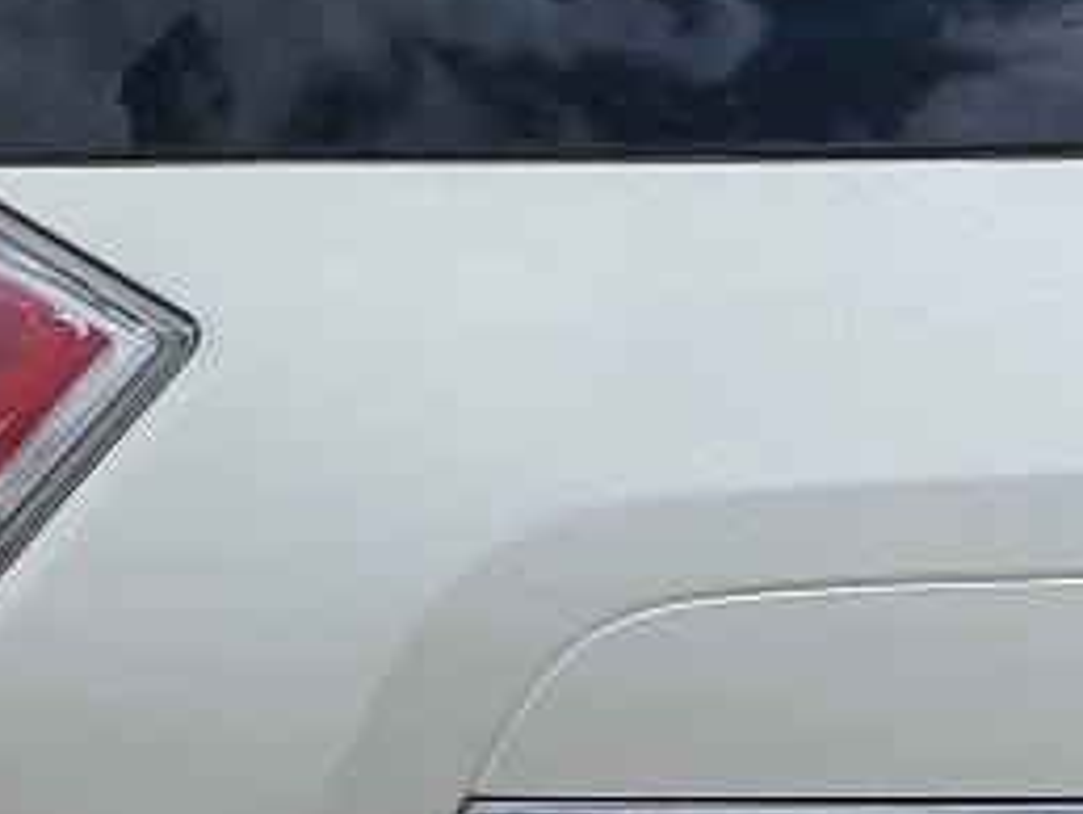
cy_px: 1011
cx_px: 1902
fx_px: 5042
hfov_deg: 11.4
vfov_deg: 9.1
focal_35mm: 161
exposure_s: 1/10000
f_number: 1.5
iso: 51
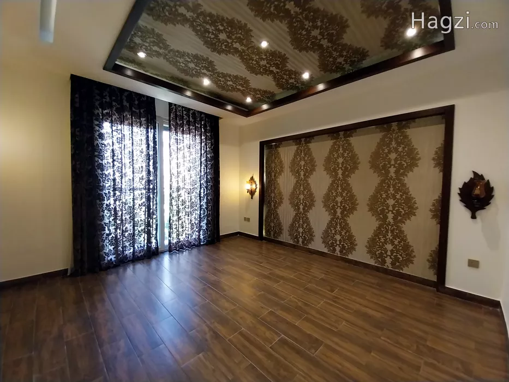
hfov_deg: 106.2
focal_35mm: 13
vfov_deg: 89.9
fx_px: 191
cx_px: 254
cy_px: 191
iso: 202
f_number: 2.2
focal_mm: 1.3
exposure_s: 1/50
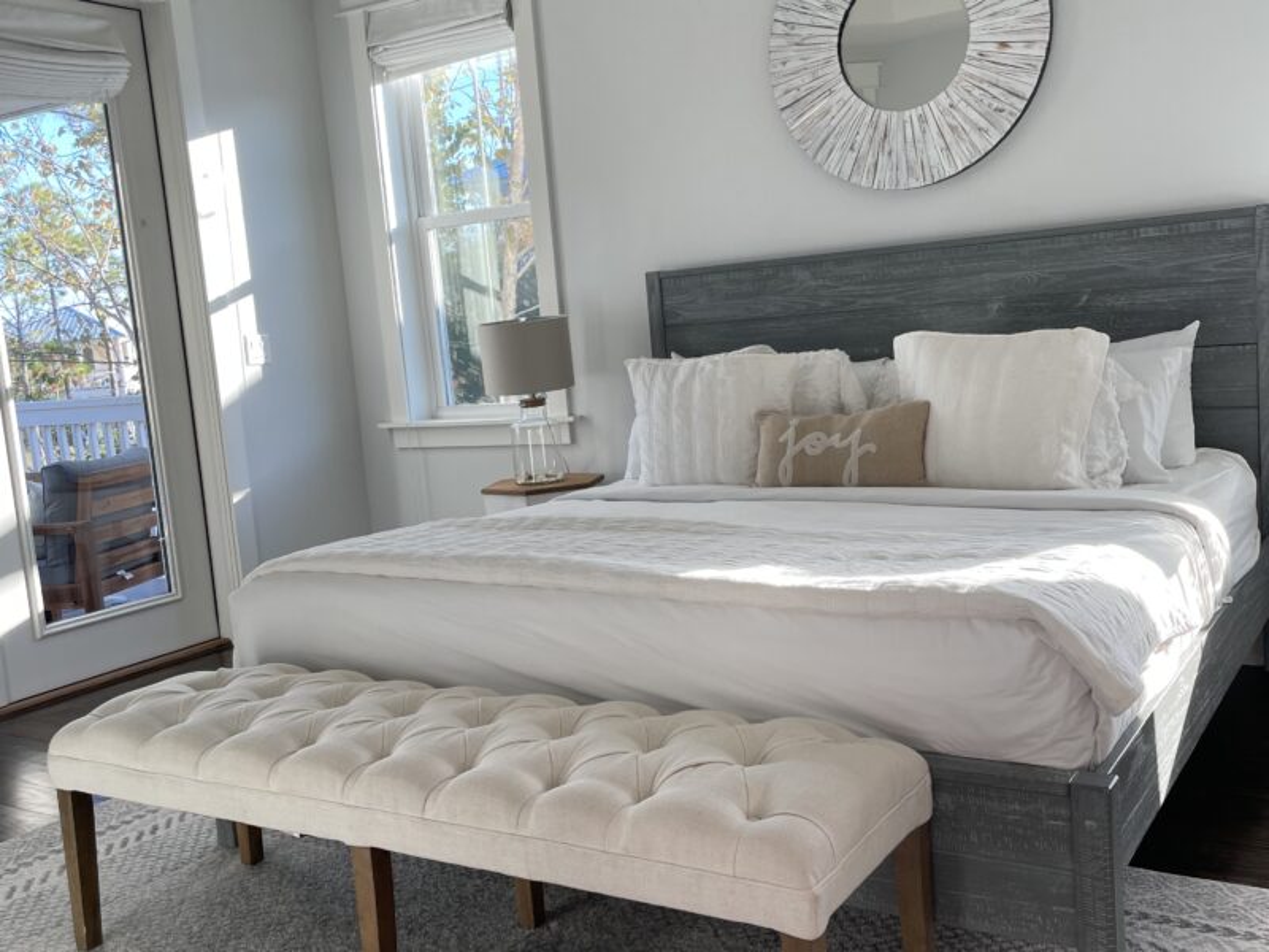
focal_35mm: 26
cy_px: 476
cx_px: 634
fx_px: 953
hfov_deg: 67.3
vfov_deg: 53.1
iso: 32
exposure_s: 1/161
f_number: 1.6
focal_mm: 4.2
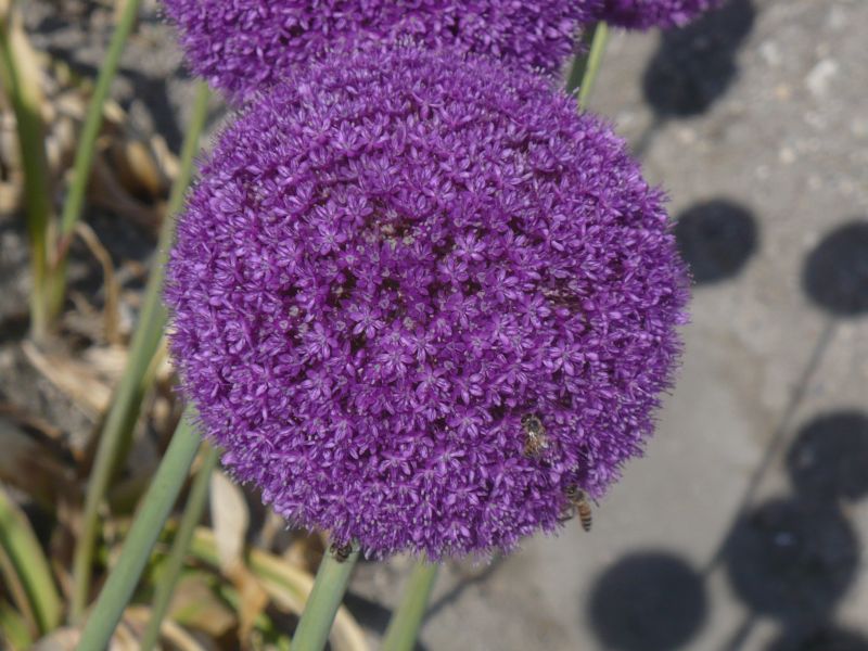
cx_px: 434
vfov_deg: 10.7
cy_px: 326
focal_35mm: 139
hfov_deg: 14.2
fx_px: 3485
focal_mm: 22.9
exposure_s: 1/200
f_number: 11
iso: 100
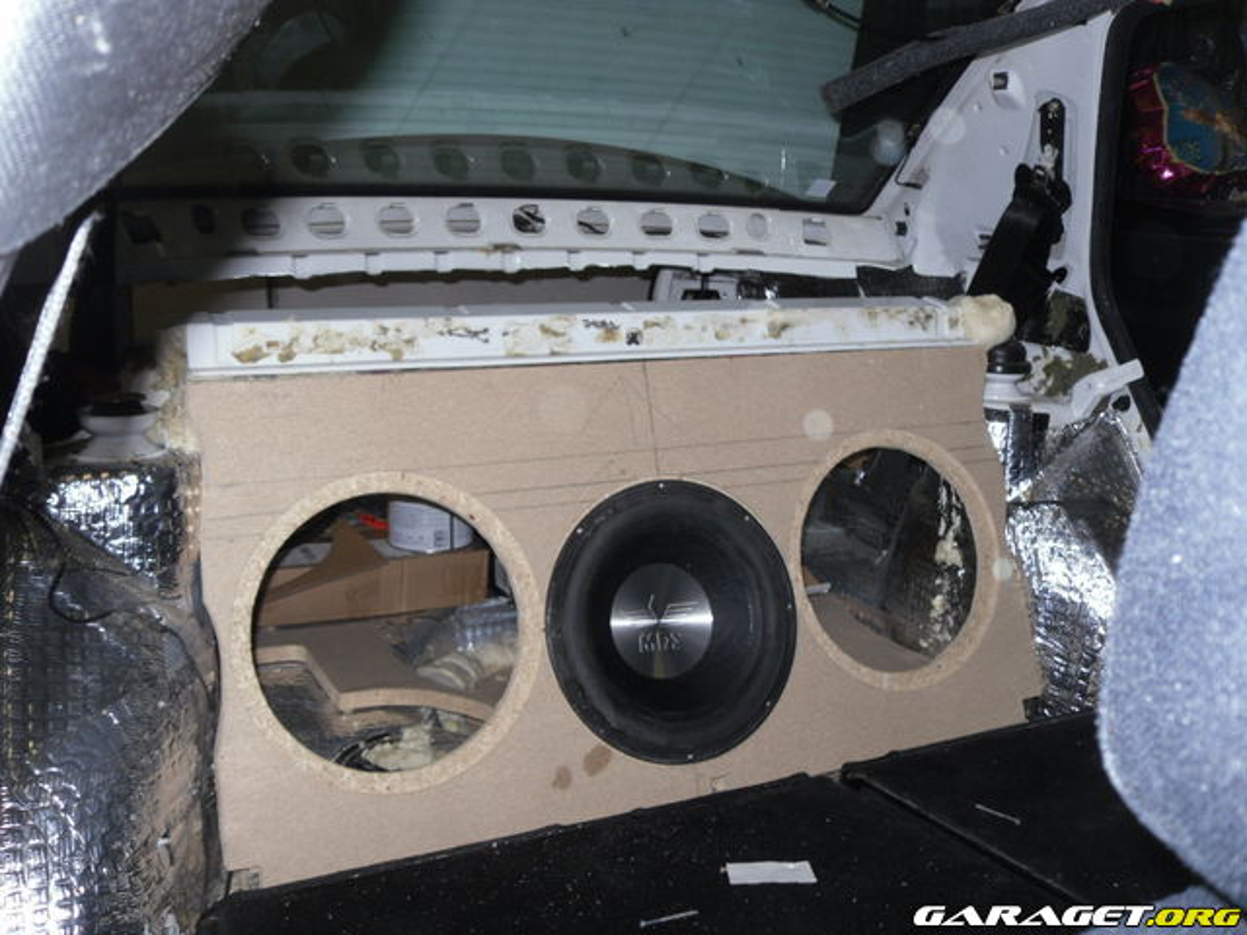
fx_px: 1261
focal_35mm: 35
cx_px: 624
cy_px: 468
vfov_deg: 40.7
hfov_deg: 52.6
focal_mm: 6.3
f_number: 3.5
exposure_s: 1/45
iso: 80
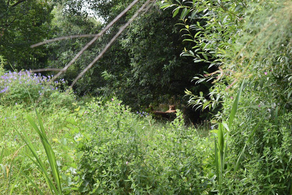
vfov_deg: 16.6
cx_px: 146
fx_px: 669
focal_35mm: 82
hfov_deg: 24.6
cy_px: 98
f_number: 8
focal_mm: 55
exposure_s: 1/250
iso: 400
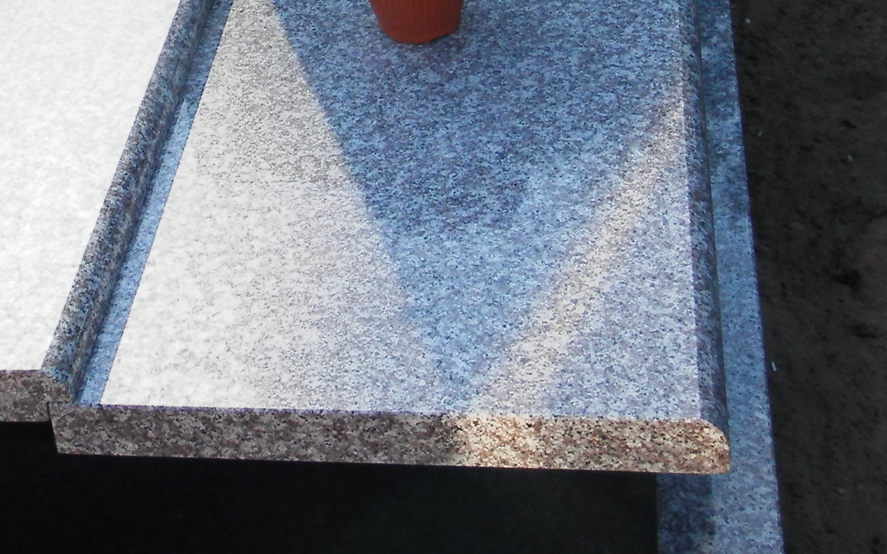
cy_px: -56
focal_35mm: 79
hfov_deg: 25.9
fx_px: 1910
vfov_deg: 16.0
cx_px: 248
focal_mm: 4.5
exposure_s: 1/50
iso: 80
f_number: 8.7
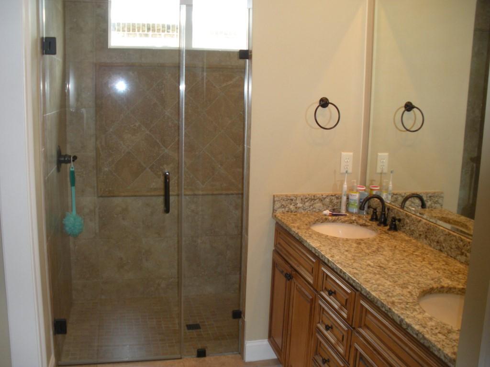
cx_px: 245
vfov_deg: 39.7
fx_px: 510
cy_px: 184
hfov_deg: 51.4
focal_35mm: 36
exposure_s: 1/30
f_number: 3.5
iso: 201
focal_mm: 6.3
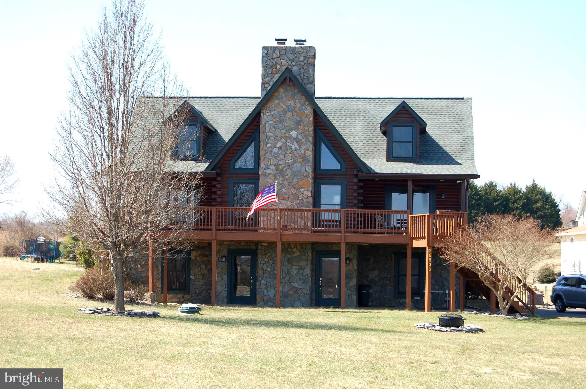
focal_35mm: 75
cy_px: 194
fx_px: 1220
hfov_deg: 27.0
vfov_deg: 18.1
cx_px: 293
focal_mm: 50
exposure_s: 1/200
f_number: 7.1
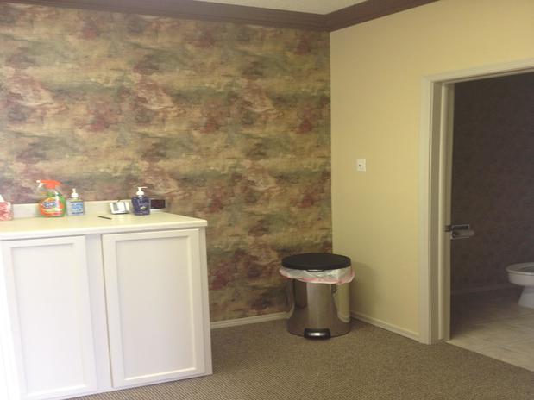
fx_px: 540
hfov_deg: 52.6
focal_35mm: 35
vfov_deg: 40.7
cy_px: 200
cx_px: 267
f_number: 2.4
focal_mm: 4.28
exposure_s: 1/20
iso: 80
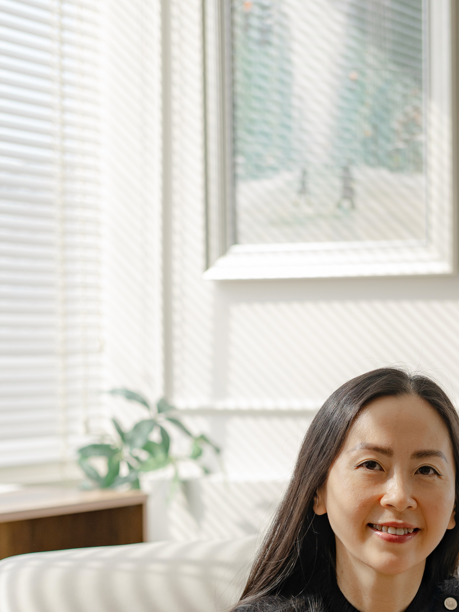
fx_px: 1627
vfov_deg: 20.9
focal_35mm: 92
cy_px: 542
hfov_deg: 16.0
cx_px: 358
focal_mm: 50
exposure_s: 1/400
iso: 160
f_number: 2.5
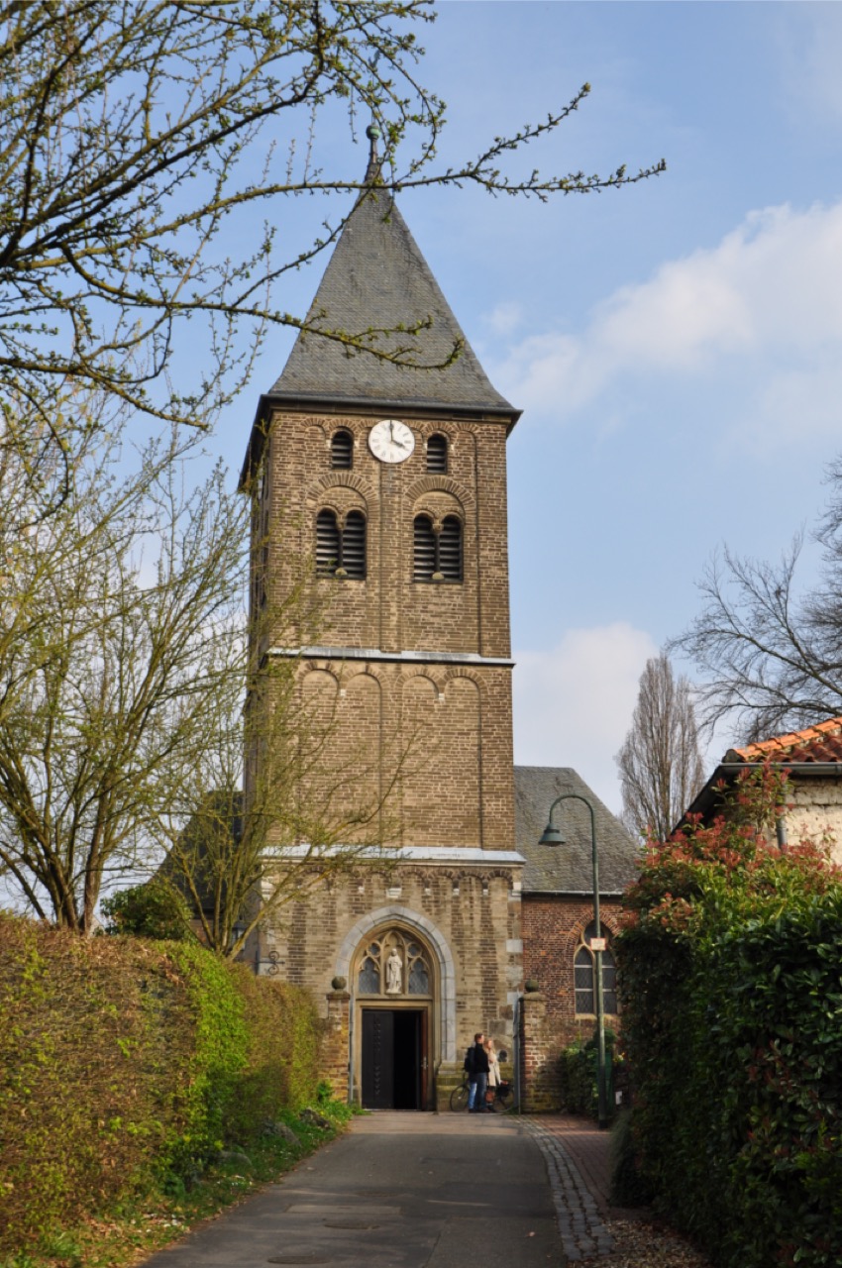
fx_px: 1583
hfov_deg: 29.8
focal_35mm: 45
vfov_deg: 43.7
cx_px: 421
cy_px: 634
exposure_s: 1/250
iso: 200
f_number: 10
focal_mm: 30
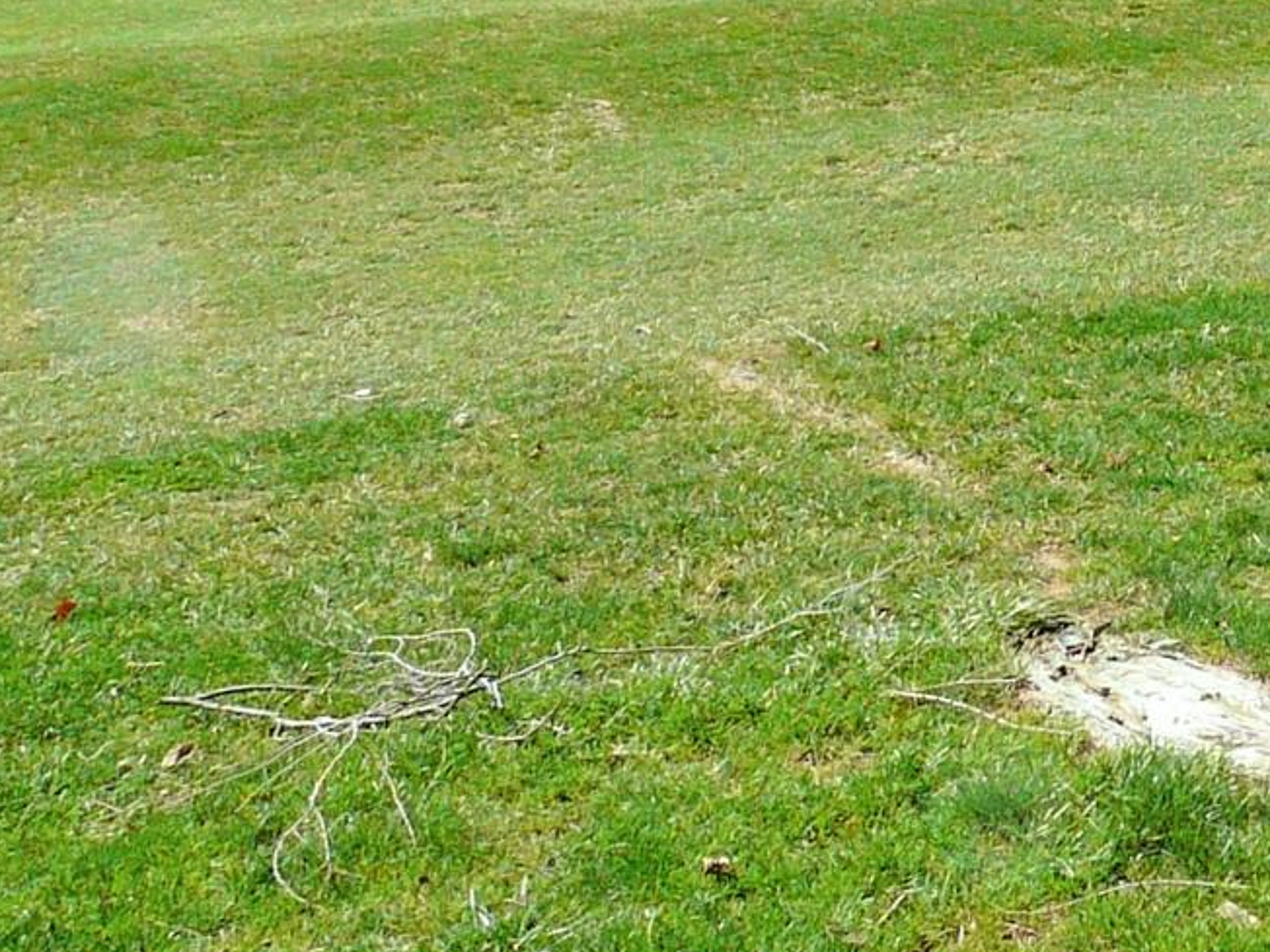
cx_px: 1829
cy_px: -296
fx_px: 3229
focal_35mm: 88
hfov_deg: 19.7
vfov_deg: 15.9
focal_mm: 4.6
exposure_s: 1/250
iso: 100
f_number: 5.6
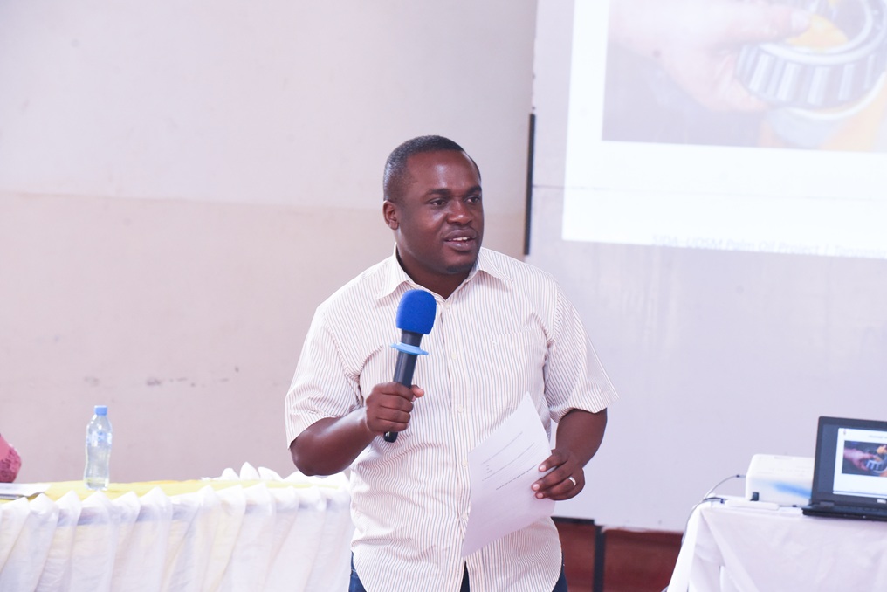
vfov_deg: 10.2
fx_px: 3327
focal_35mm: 135
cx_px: 444
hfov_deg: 15.2
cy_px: 296
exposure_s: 1/125
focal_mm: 135
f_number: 8
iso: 5000
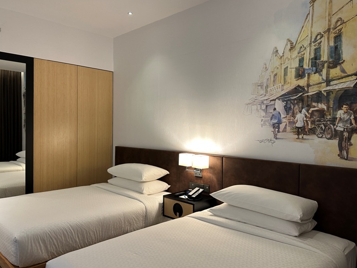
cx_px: 167
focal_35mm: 27
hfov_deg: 65.3
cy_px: 129
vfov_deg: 51.3
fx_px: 278
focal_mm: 6.86
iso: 200
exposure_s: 1/50
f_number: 1.78
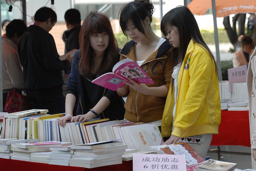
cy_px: 86
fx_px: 1121
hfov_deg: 13.0
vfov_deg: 8.7
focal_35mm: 158
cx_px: 128
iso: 400
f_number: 5
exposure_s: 1/250
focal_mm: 105
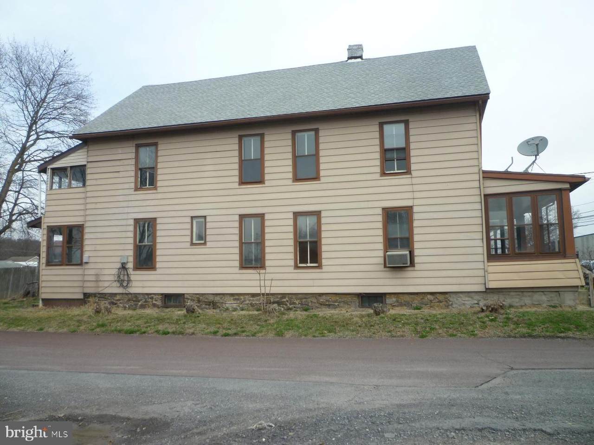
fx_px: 498
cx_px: 297
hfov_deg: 61.7
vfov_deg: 48.2
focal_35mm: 29
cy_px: 222
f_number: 3.3
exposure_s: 1/400
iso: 80
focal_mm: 5.2
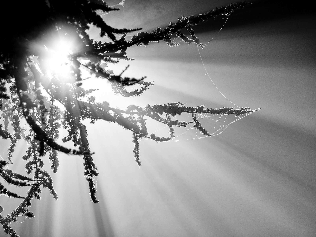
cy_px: 119
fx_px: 1634
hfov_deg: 11.0
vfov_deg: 8.3
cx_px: 166
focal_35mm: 179
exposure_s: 1/3
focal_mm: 110.3
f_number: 5.6
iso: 800
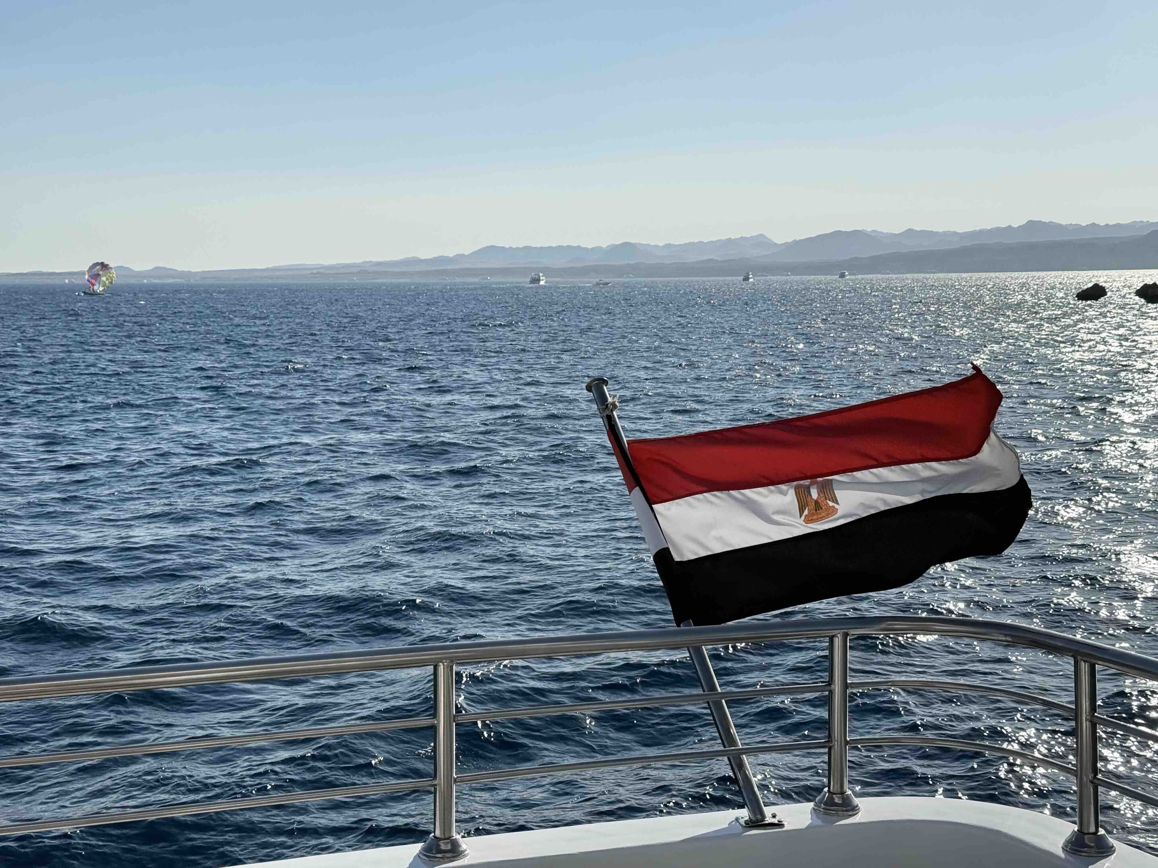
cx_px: 579
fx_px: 1606
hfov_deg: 39.7
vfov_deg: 30.3
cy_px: 434
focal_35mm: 48
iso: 100
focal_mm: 6.76
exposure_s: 1/9901
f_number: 1.78
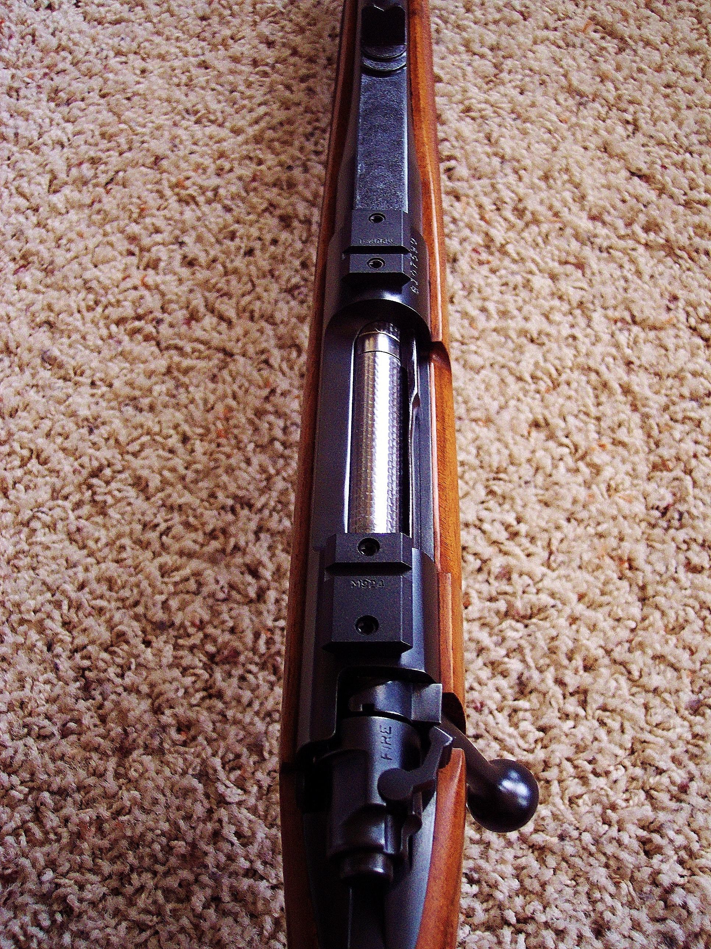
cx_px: 356
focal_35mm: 38
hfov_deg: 37.7
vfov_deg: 49.0
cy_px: 474
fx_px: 1042
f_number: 2.8
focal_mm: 8
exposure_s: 1/20
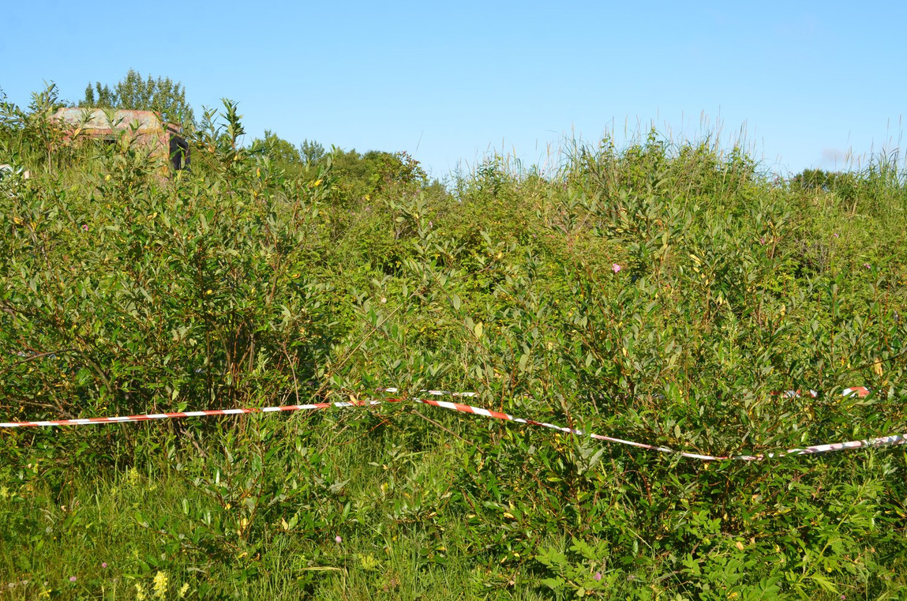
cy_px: 290
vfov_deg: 32.5
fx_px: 1031
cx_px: 463
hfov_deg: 47.5
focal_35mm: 41
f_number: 8
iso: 140
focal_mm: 26
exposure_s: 1/250
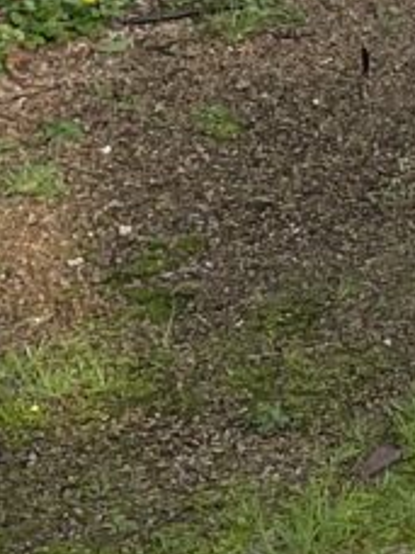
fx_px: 2797
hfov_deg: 7.3
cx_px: 1315
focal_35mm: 175
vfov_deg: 11.2
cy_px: 17
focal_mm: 4.2
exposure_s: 1/875
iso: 32
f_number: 1.6
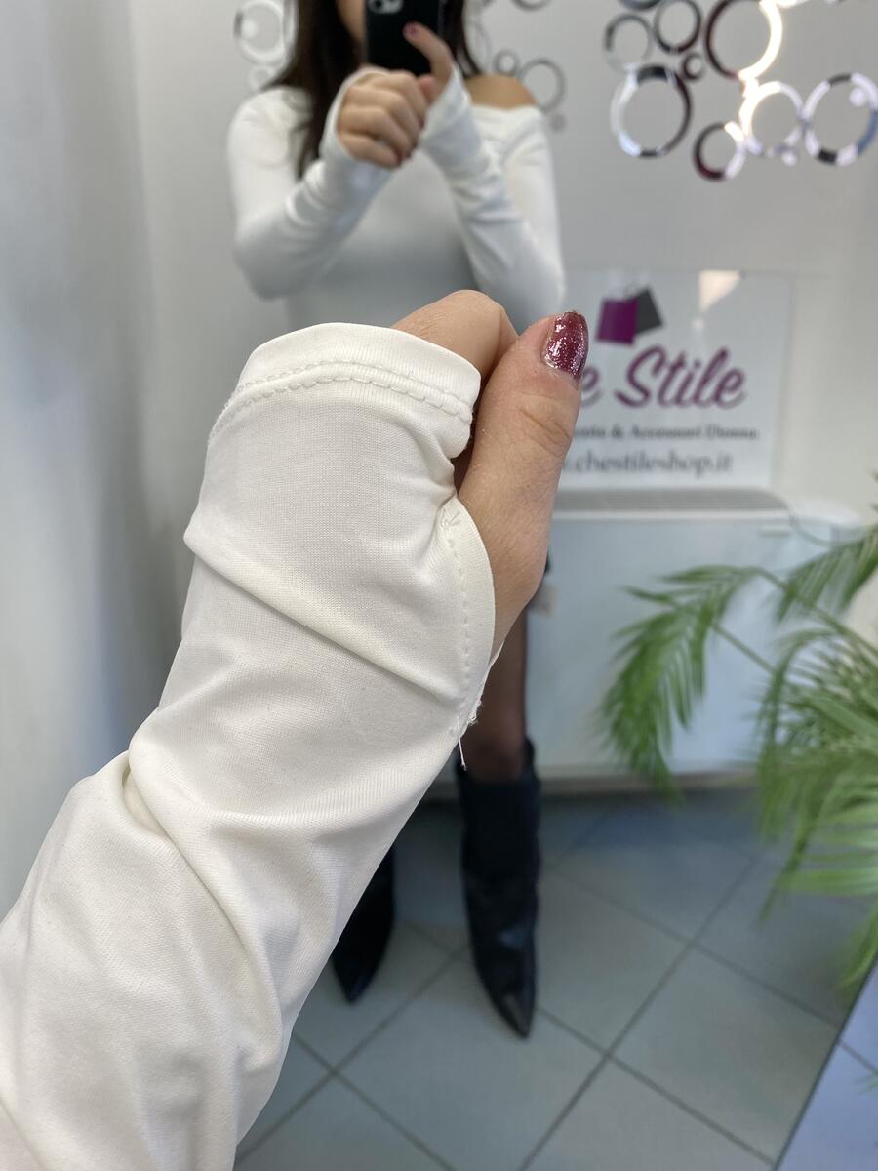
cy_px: 586
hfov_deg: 54.9
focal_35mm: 25
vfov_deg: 69.4
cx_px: 439
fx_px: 845
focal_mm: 4.25
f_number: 1.8
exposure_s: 1/100
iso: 50
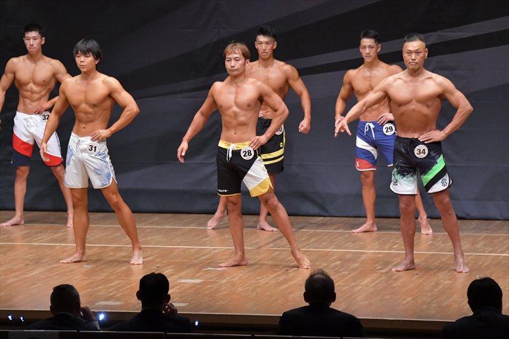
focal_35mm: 217
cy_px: 170
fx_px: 3067
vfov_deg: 6.3
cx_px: 254
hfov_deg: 9.5
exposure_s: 1/400
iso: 6400
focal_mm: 145
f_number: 5.6
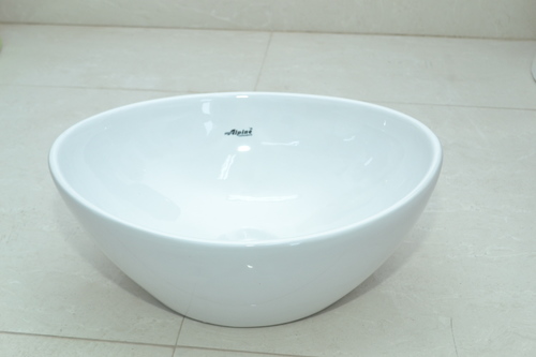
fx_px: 759
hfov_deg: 38.9
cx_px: 268
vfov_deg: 26.5
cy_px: 178
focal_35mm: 51
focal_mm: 34
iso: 800
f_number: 6.3
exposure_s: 1/200
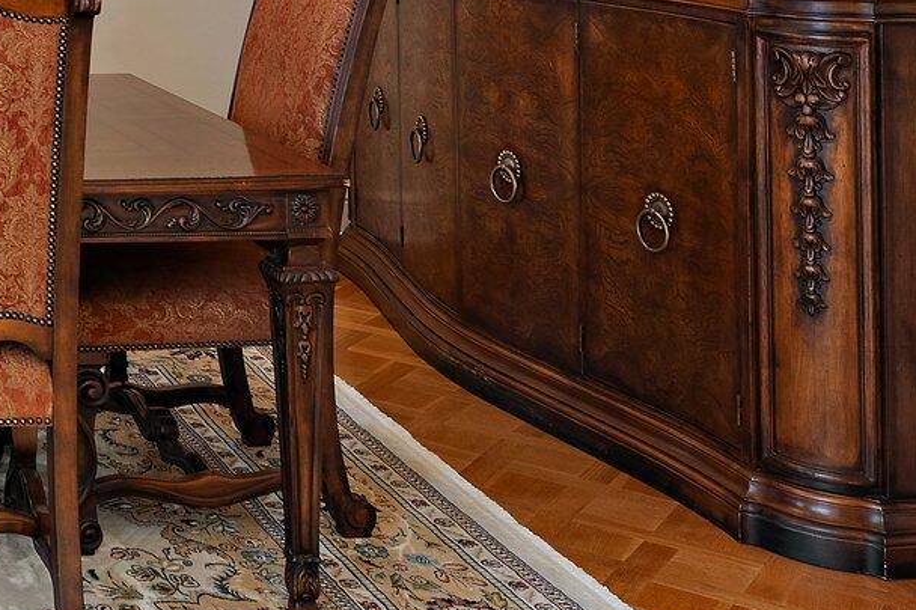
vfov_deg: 19.6
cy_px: -177
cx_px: -359
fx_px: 1628
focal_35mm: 64
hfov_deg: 25.6
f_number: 8
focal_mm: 19
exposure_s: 1/2
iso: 400
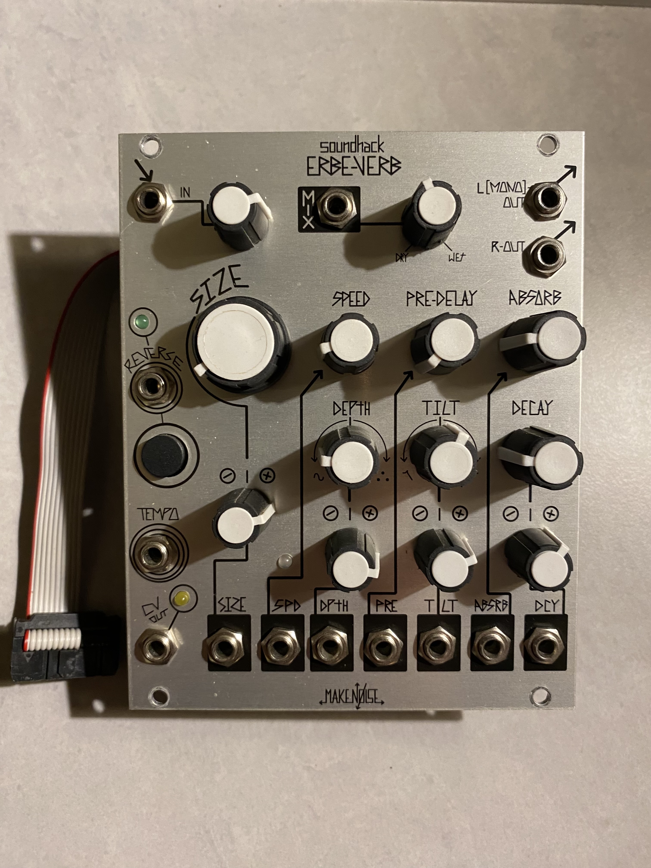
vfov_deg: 69.4
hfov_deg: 54.9
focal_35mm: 25
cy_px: 434
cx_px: 326
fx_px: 627
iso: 320
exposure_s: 1/50
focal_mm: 4.25
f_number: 1.8
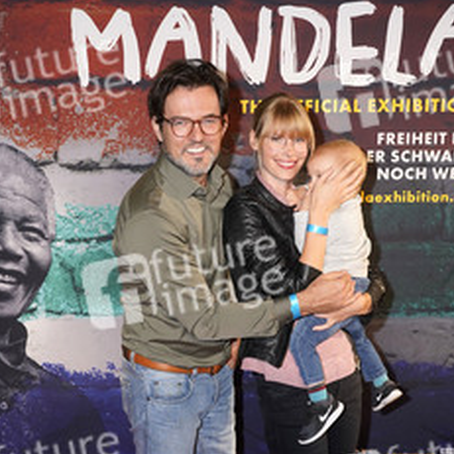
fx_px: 742
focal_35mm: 50
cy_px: 381
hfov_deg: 34.0
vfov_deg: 32.8
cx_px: 240
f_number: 7.1
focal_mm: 34
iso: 1250
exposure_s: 1/125
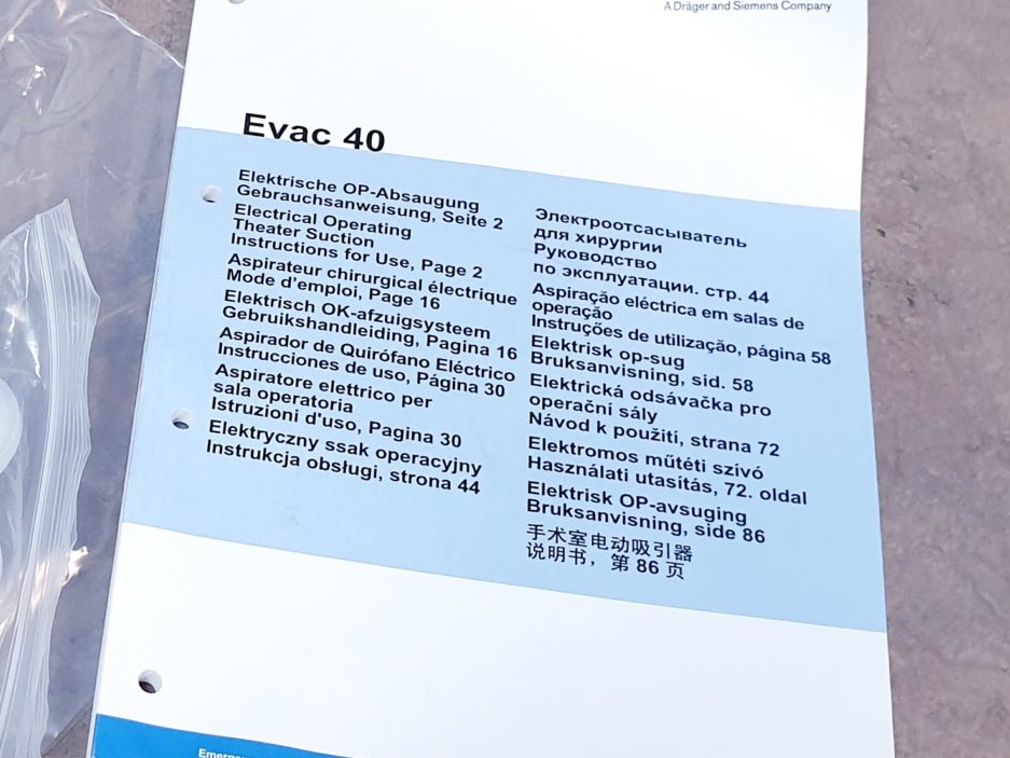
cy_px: 341
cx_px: 33
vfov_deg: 20.7
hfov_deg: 26.2
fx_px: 2072
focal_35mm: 71
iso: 200
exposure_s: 1/50
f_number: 2.4
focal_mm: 4.3
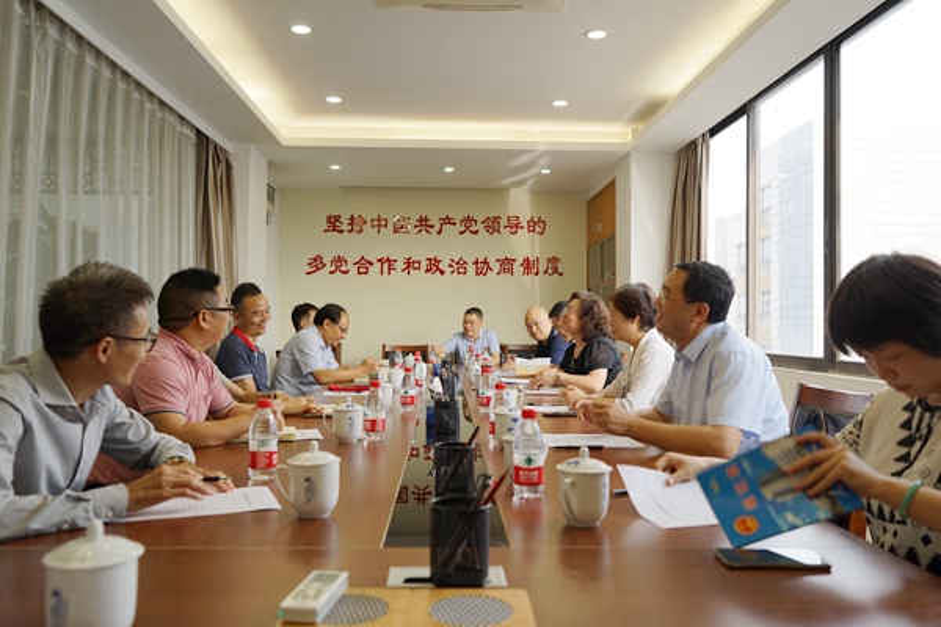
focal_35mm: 29
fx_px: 758
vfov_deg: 45.0
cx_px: 470
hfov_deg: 63.7
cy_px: 314
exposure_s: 1/60
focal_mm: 29
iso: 100
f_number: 4
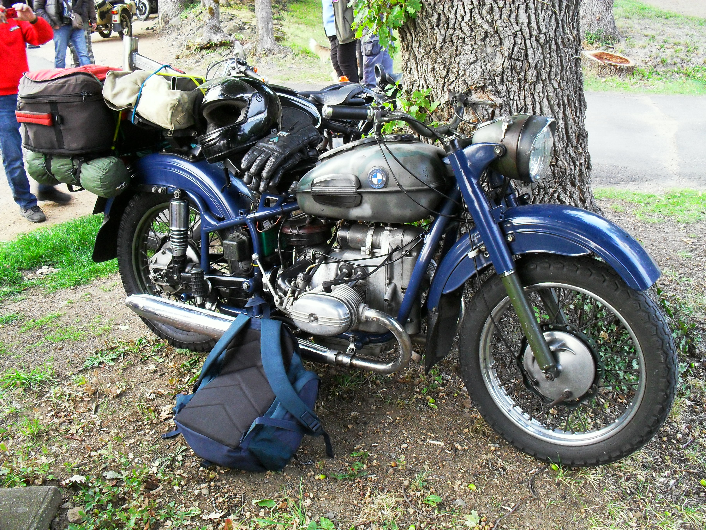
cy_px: 265
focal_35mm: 35
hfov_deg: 52.6
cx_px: 353
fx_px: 714
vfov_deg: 40.7
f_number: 3.2
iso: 200
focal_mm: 6.3
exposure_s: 1/30
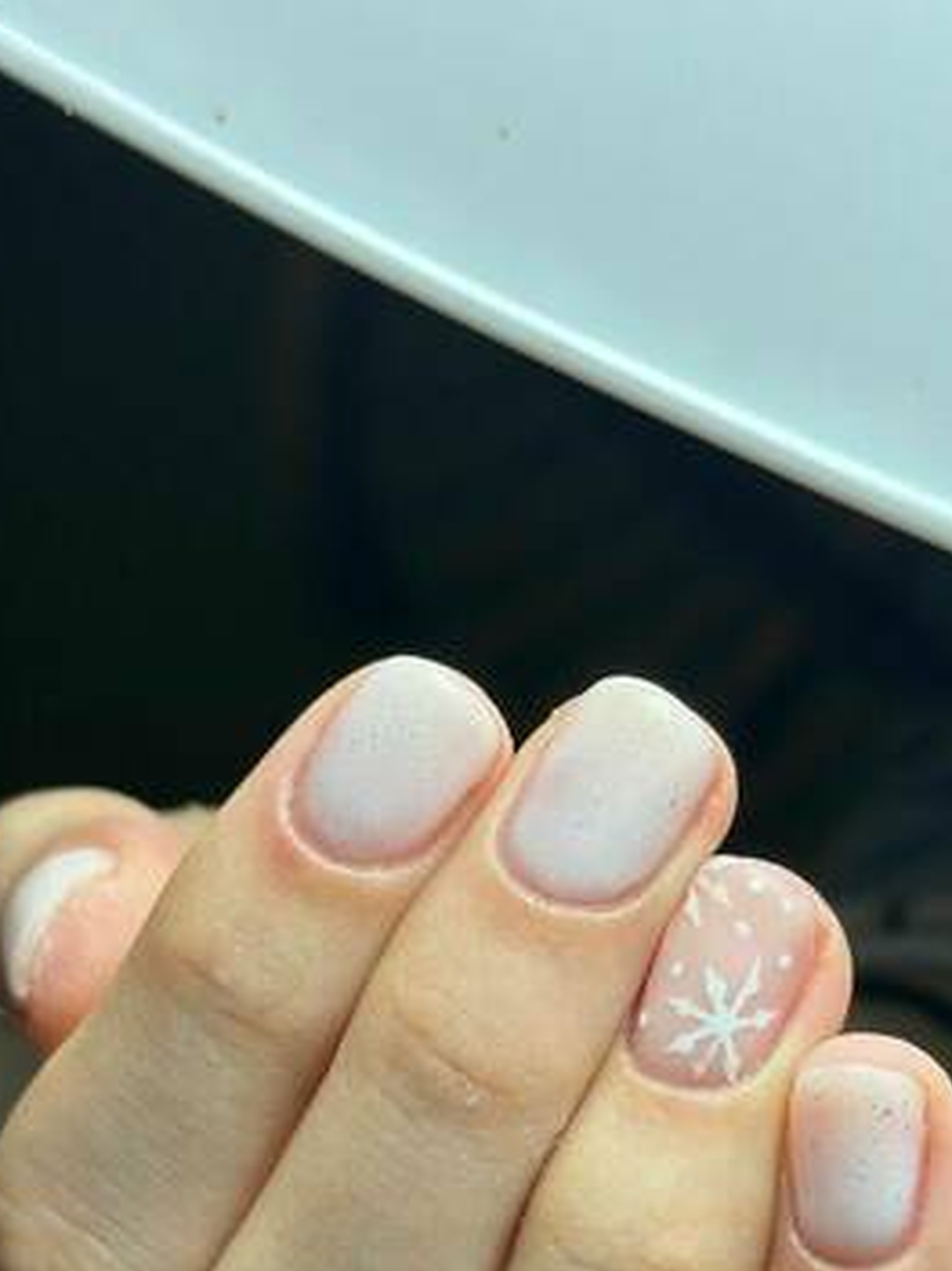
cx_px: 586
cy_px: 999
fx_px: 3009
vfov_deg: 23.5
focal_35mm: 82
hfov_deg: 18.0
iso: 80
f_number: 1.78
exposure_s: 1/1085
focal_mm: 6.86
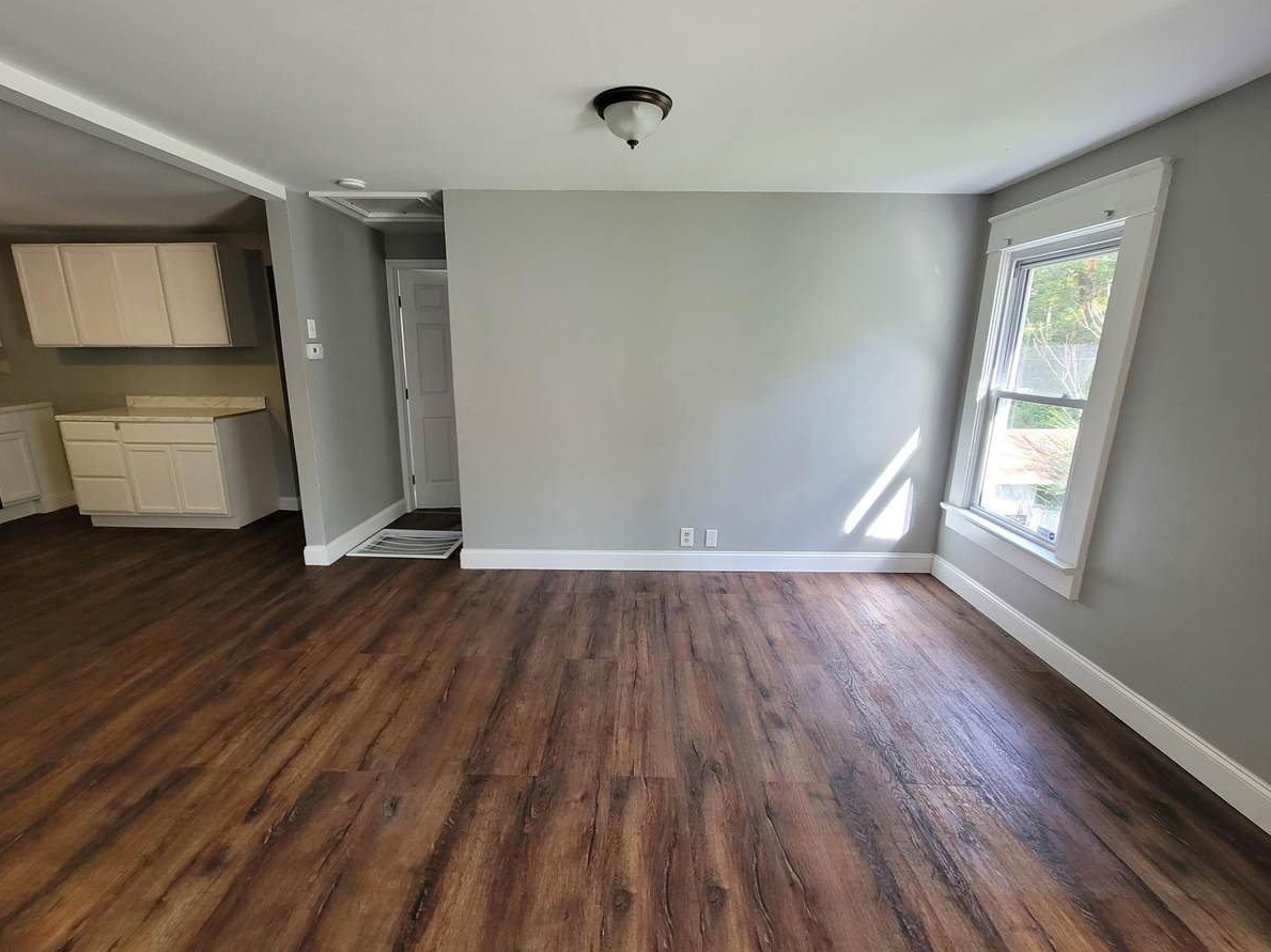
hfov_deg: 102.0
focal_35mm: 14
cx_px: 613
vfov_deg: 85.6
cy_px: 474
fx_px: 514
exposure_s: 1/60
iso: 160
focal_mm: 2.2
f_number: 2.2
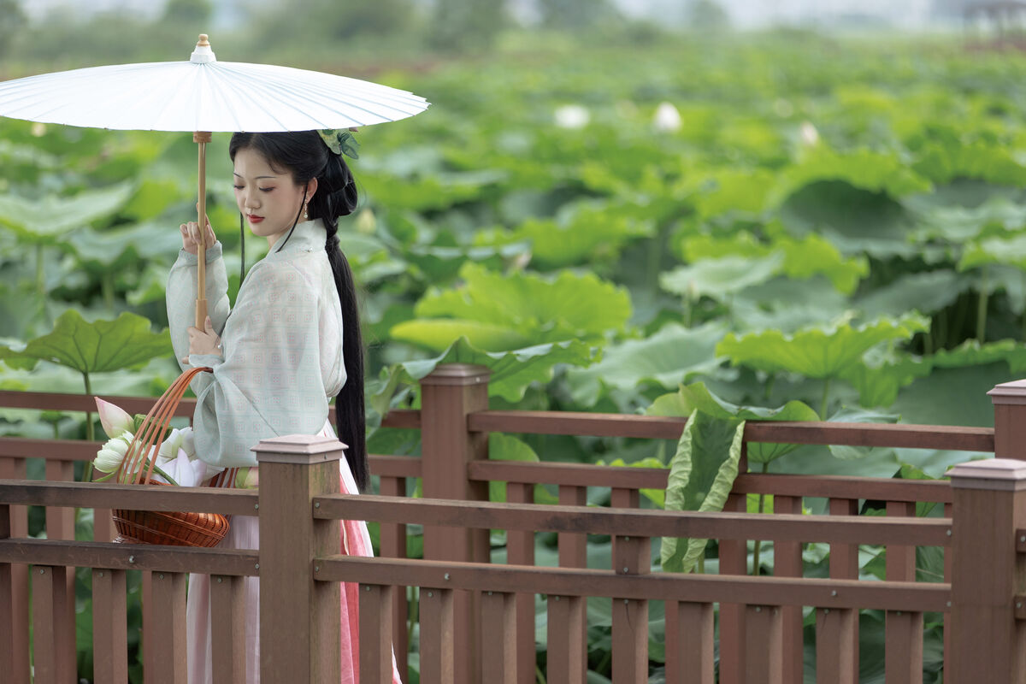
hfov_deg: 12.5
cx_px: 513
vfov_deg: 8.3
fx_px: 4702
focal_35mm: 165
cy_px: 342
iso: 100
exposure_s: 1/800
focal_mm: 165
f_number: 2.8
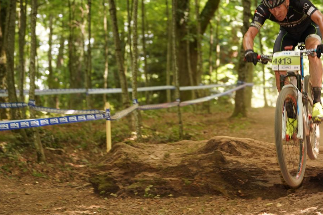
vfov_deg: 13.8
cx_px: 196
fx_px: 888
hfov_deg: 20.6
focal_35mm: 99
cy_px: 74
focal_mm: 70
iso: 320
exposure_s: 1/160
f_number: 2.8
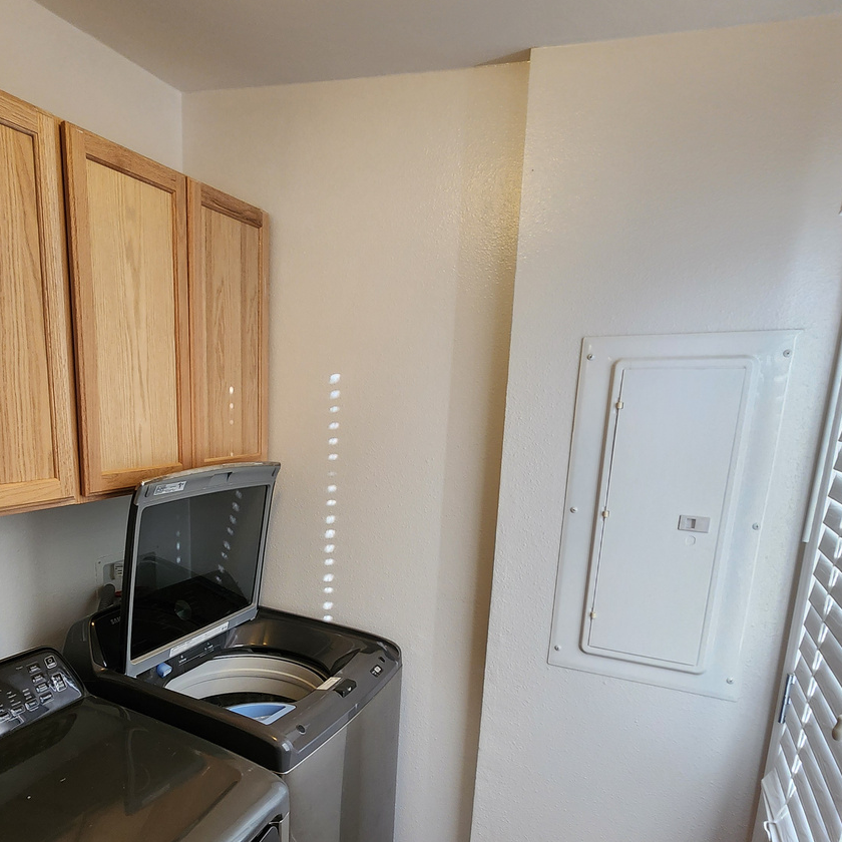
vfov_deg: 70.5
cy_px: 546
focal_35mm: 21
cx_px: 271
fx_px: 578
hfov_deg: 69.8
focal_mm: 2.2
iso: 200
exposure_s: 1/60
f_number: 2.2
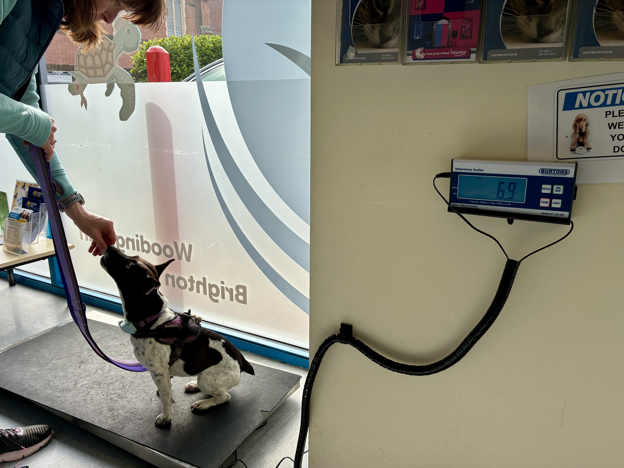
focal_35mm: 26
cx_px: 312
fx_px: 469
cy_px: 234
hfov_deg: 67.3
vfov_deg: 53.1
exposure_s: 1/510
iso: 20
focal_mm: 4.2
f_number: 1.64
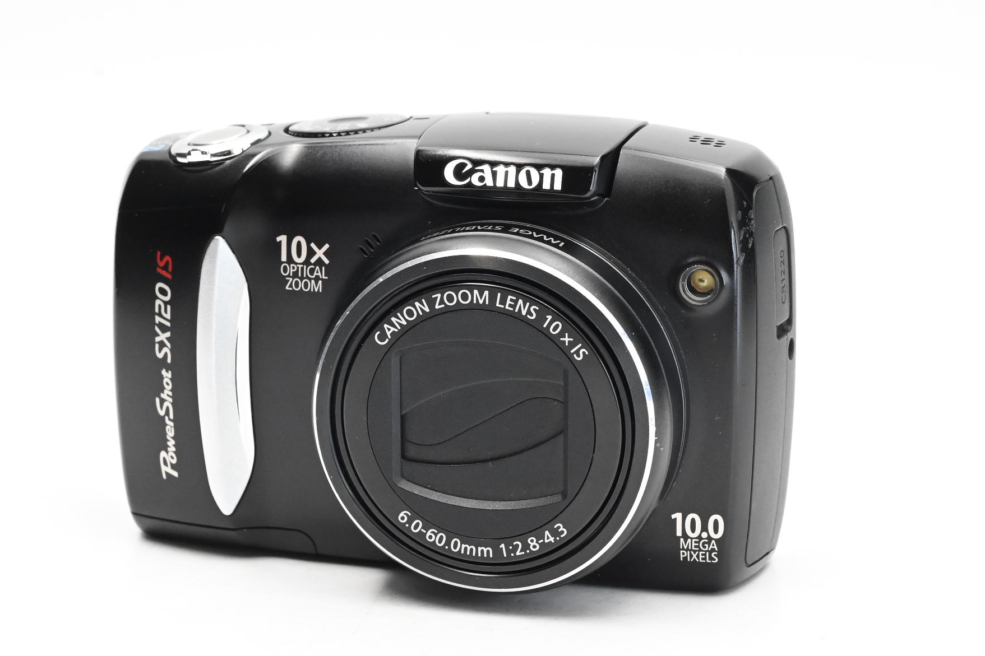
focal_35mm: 84
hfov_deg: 24.2
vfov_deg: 16.3
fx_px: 2298
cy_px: 320
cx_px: 447
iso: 4000
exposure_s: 1/100
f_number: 14
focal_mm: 50
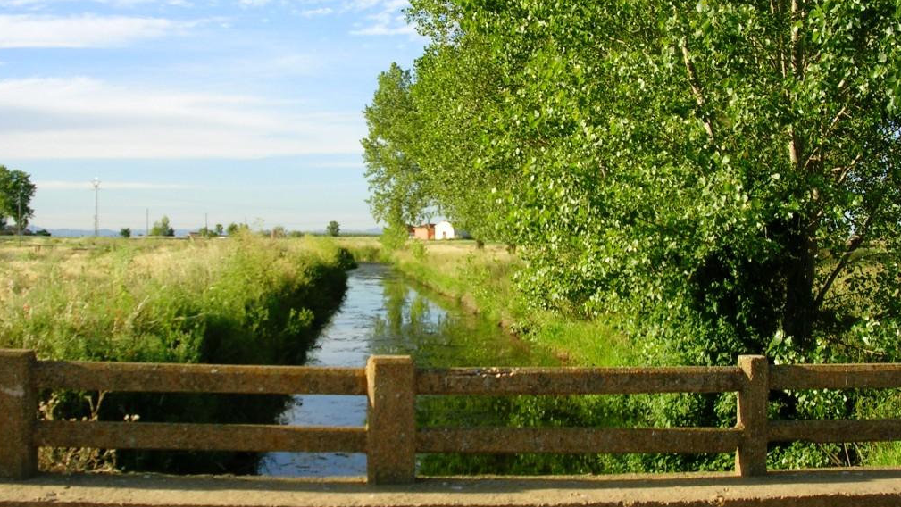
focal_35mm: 42
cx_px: 452
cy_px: 235
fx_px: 1004
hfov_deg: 48.3
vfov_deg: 28.4
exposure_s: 1/144
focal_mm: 5.8
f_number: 5.6
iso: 50
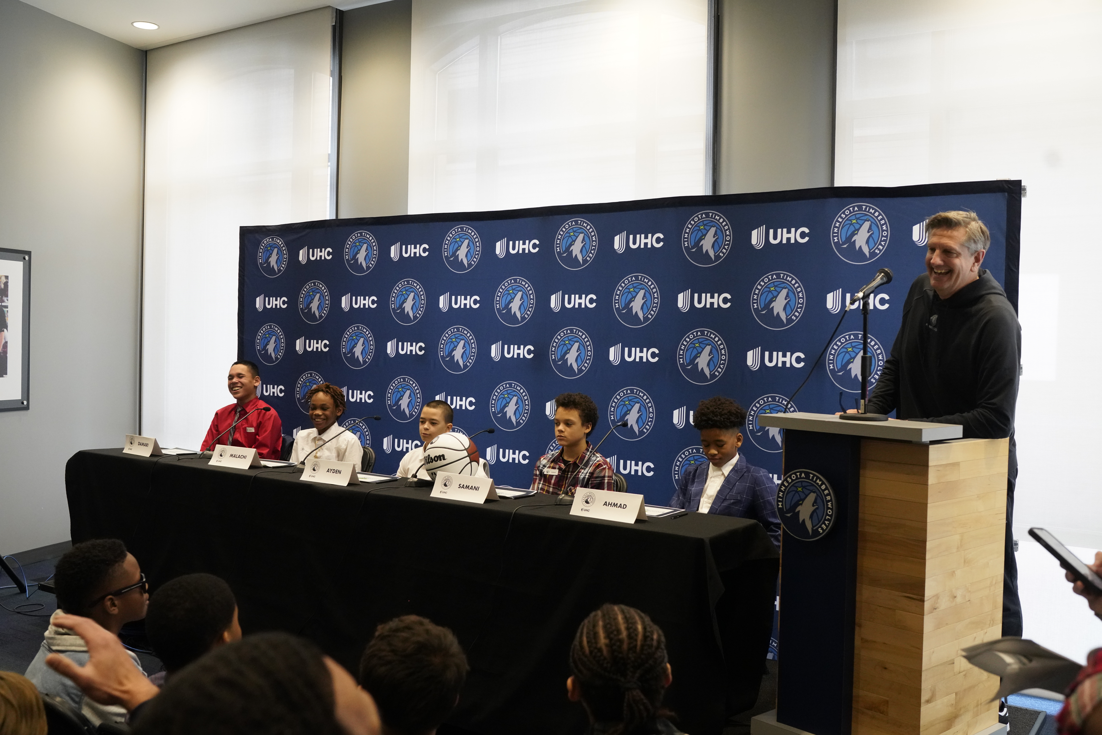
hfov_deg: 54.4
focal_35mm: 35
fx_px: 1071
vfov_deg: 37.9
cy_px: 368
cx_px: 551
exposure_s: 1/200
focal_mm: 35
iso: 4000
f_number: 4.5
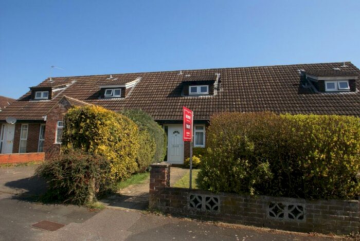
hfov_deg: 85.3
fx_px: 195
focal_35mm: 20
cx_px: 180
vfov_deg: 63.4
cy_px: 120
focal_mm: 13
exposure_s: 1/125
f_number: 10
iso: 100
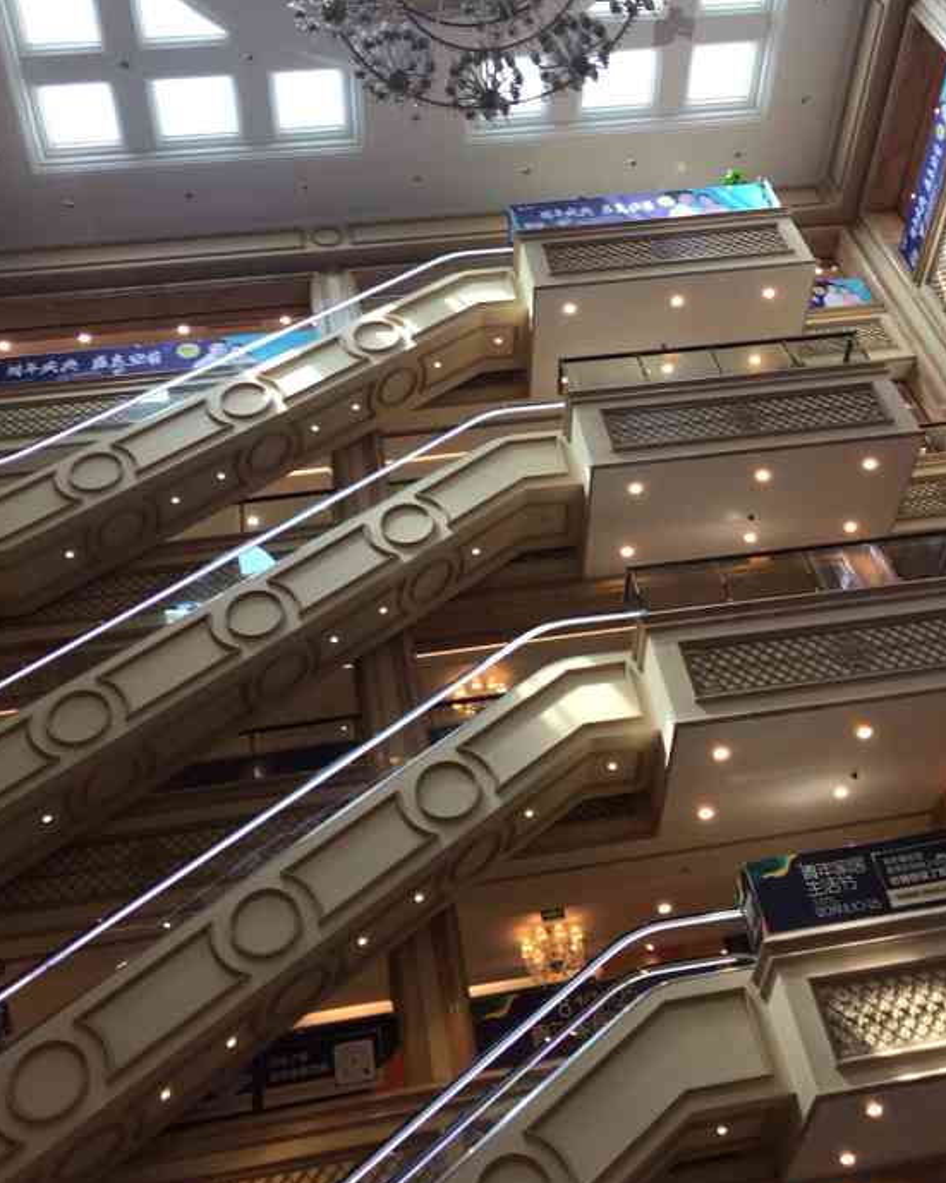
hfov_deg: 40.1
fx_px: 1295
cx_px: 510
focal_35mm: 37
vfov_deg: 48.4
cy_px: 413
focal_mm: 3.99
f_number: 1.8
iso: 25
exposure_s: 1/50
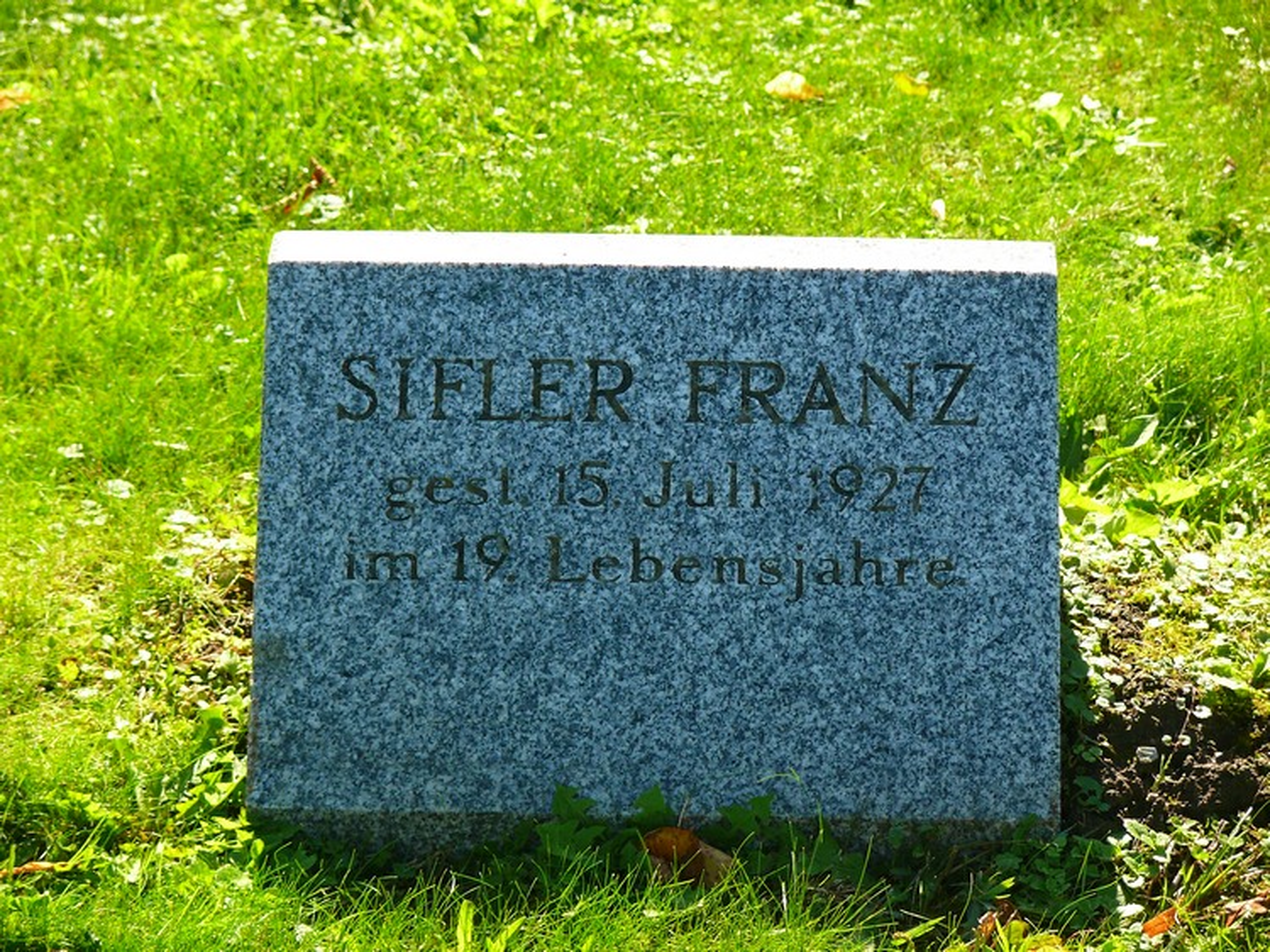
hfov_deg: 12.0
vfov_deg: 9.0
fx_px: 6052
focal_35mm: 165
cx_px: 635
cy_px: 476
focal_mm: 34.9
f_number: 3.6
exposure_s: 1/100
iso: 100
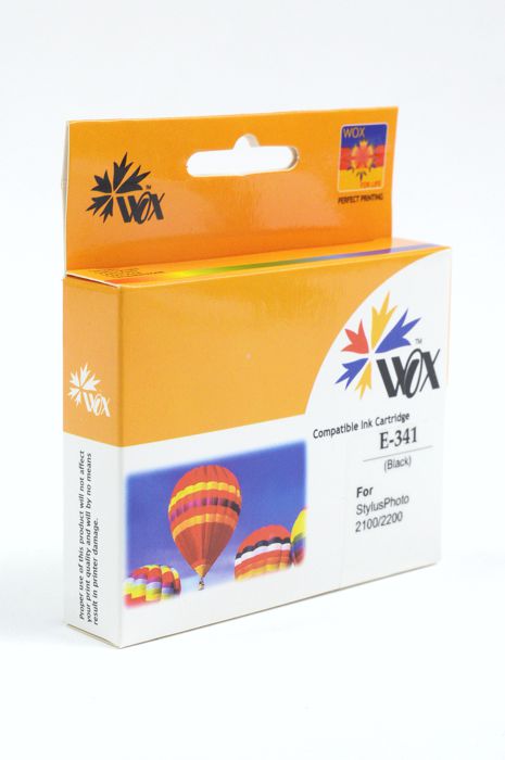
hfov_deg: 18.1
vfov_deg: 27.0
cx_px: 252
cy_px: 380
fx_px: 1582
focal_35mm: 75
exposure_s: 1/60
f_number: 14
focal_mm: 50
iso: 400
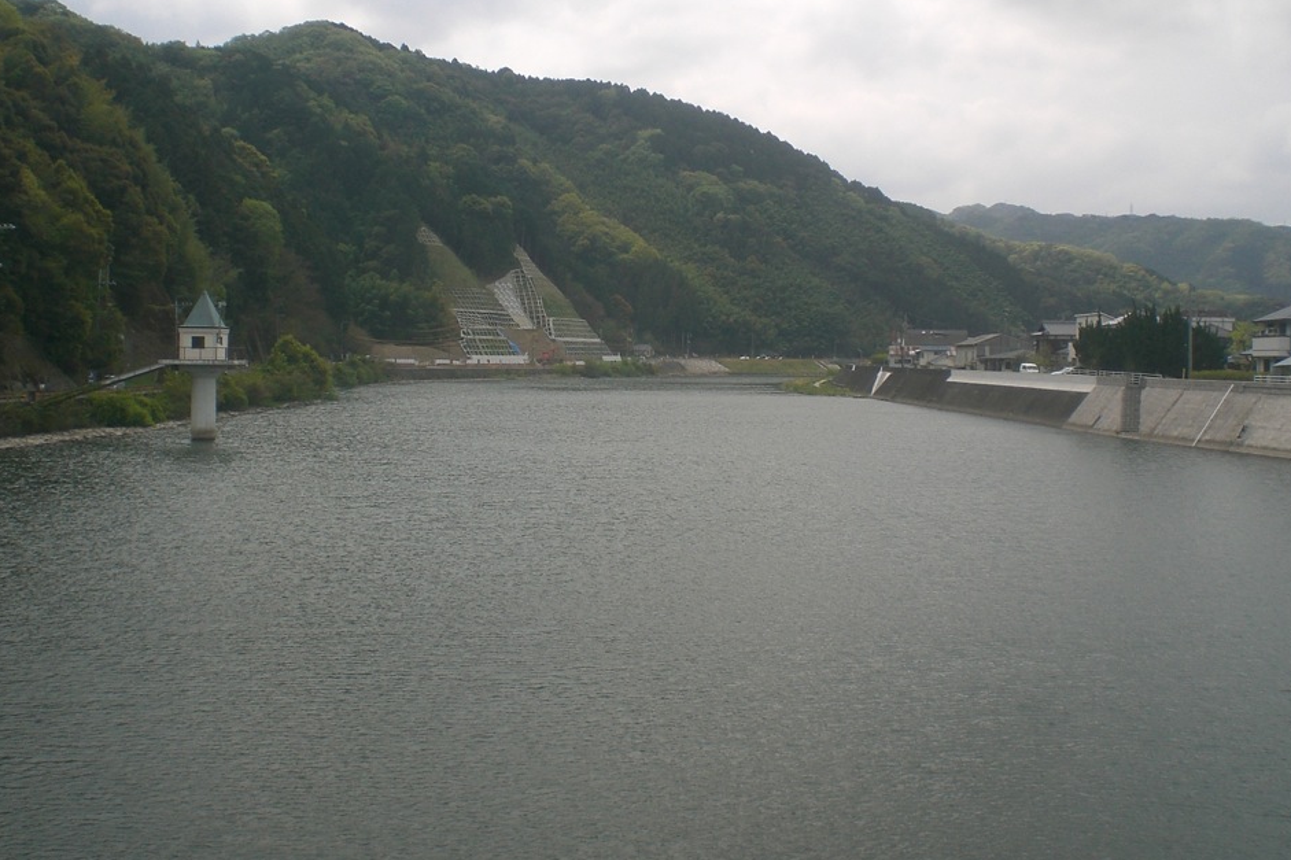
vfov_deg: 31.8
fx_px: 1506
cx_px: 680
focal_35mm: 42
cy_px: 373
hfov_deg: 46.4
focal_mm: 6.3
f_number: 4.4
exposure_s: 1/500
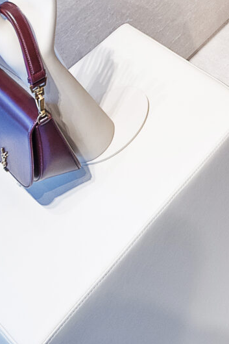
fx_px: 1107
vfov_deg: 14.8
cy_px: -320
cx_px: 540
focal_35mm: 116
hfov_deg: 10.3
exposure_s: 1/50
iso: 640
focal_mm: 24
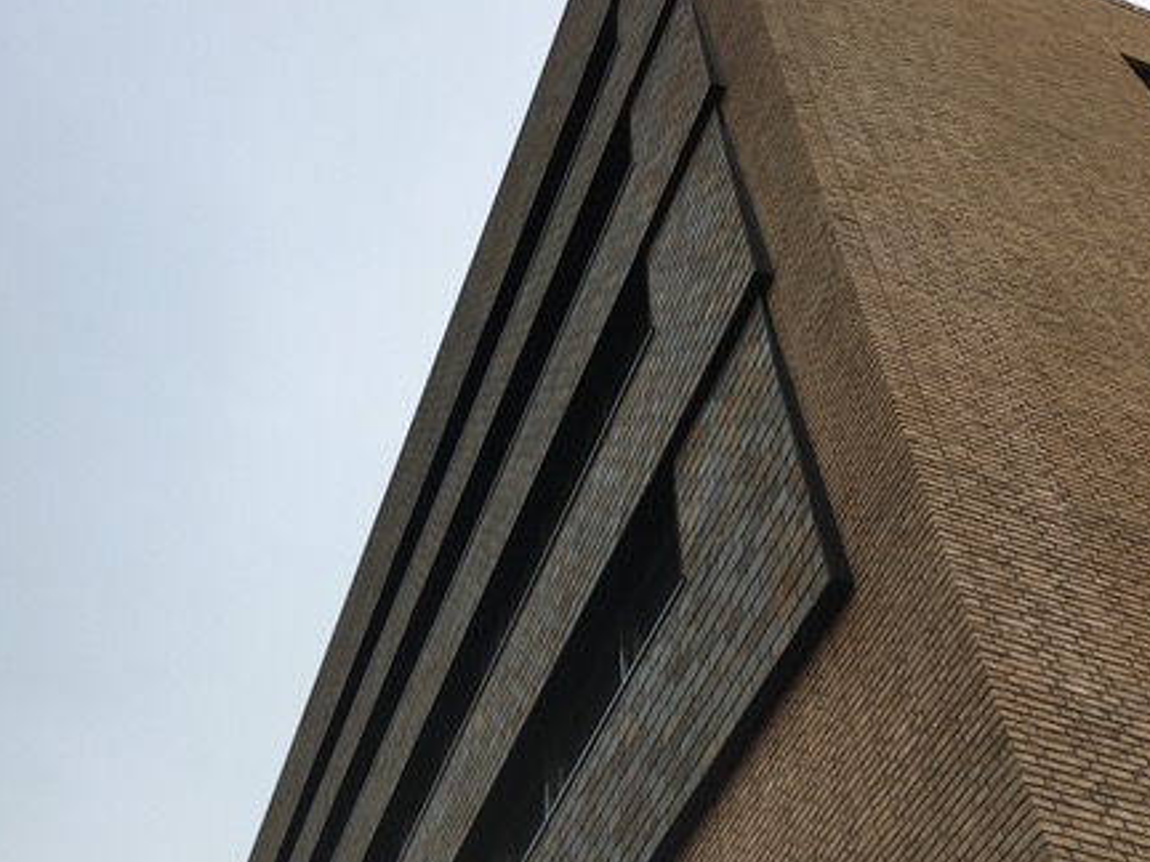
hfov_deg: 43.8
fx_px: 1429
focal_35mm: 43
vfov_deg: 33.3
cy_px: 567
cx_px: 527
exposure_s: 1/686
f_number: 2.2
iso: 25
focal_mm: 4.15
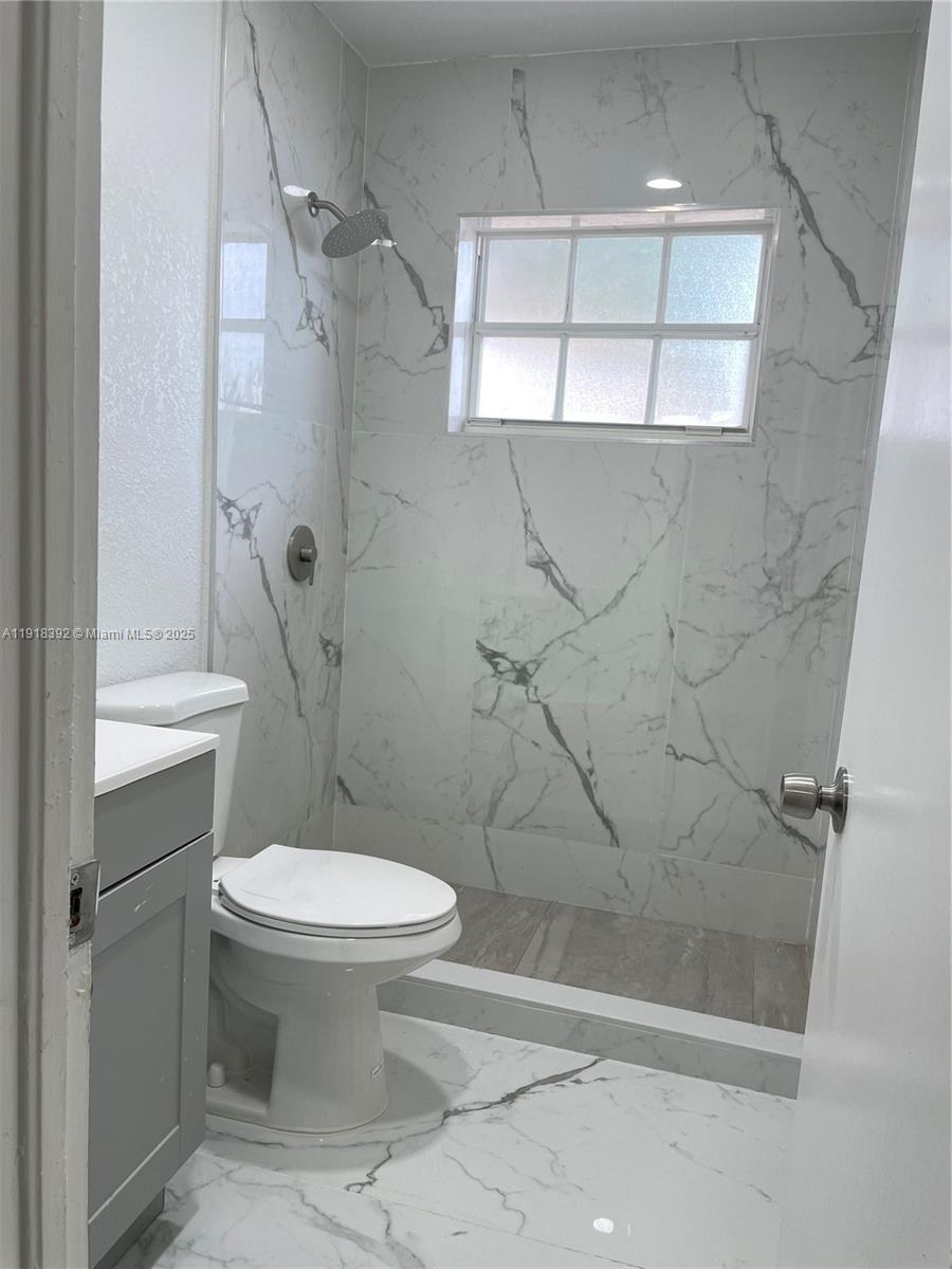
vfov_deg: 67.3
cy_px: 634
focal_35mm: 26
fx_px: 953
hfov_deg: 53.1
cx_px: 476
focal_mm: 4.2
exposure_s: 1/60
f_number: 1.6
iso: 80
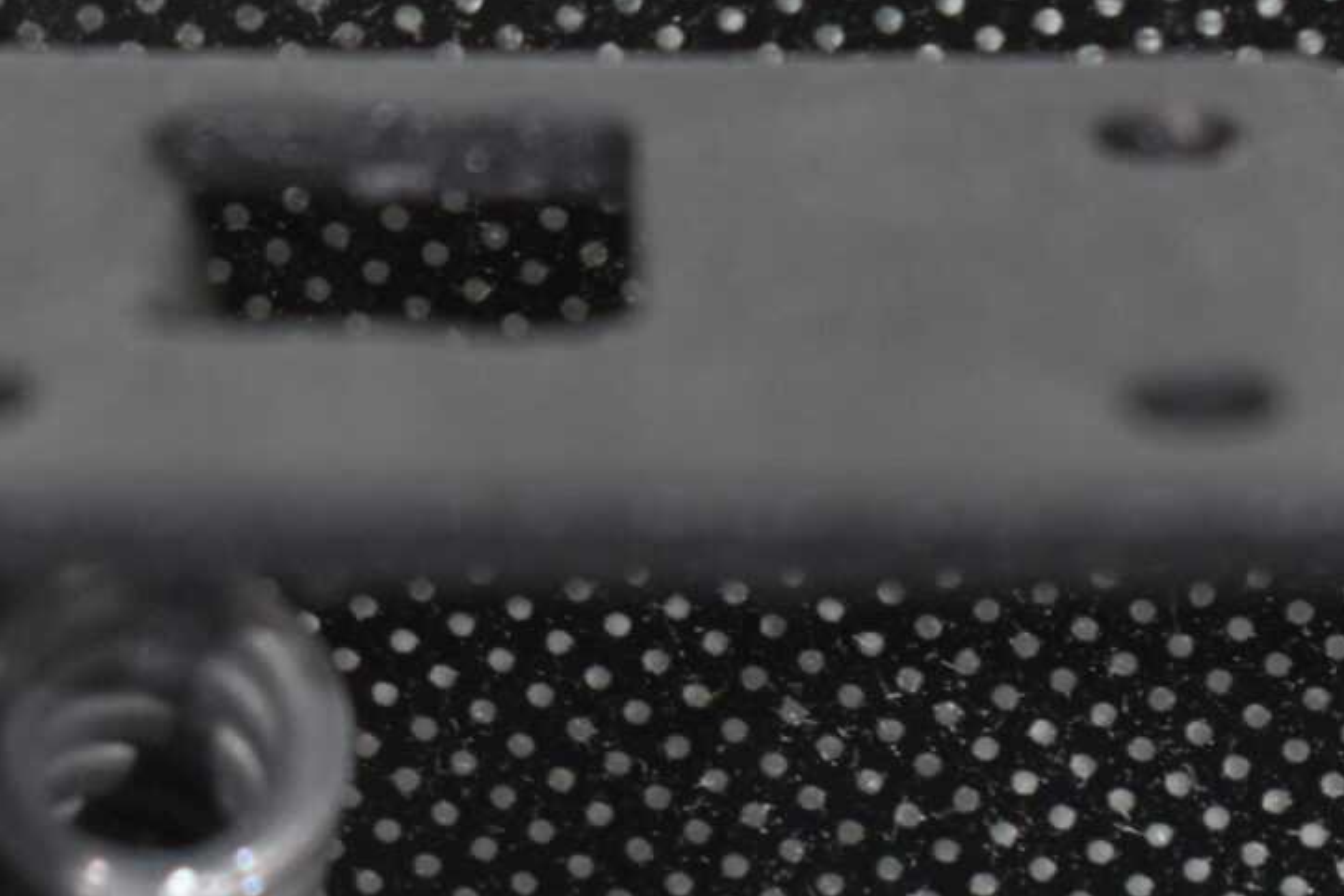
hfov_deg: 7.1
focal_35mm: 292
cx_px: 995
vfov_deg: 4.7
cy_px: 524
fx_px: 10894
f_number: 5.6
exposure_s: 1/60
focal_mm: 55
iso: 720
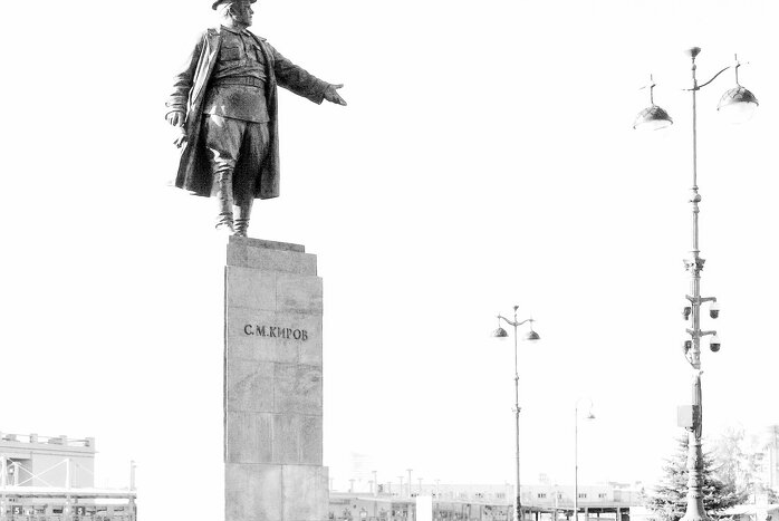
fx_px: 1560
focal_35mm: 72
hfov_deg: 28.0
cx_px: 313
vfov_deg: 18.9
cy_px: 186
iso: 100
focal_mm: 28
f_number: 8
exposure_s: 1/250
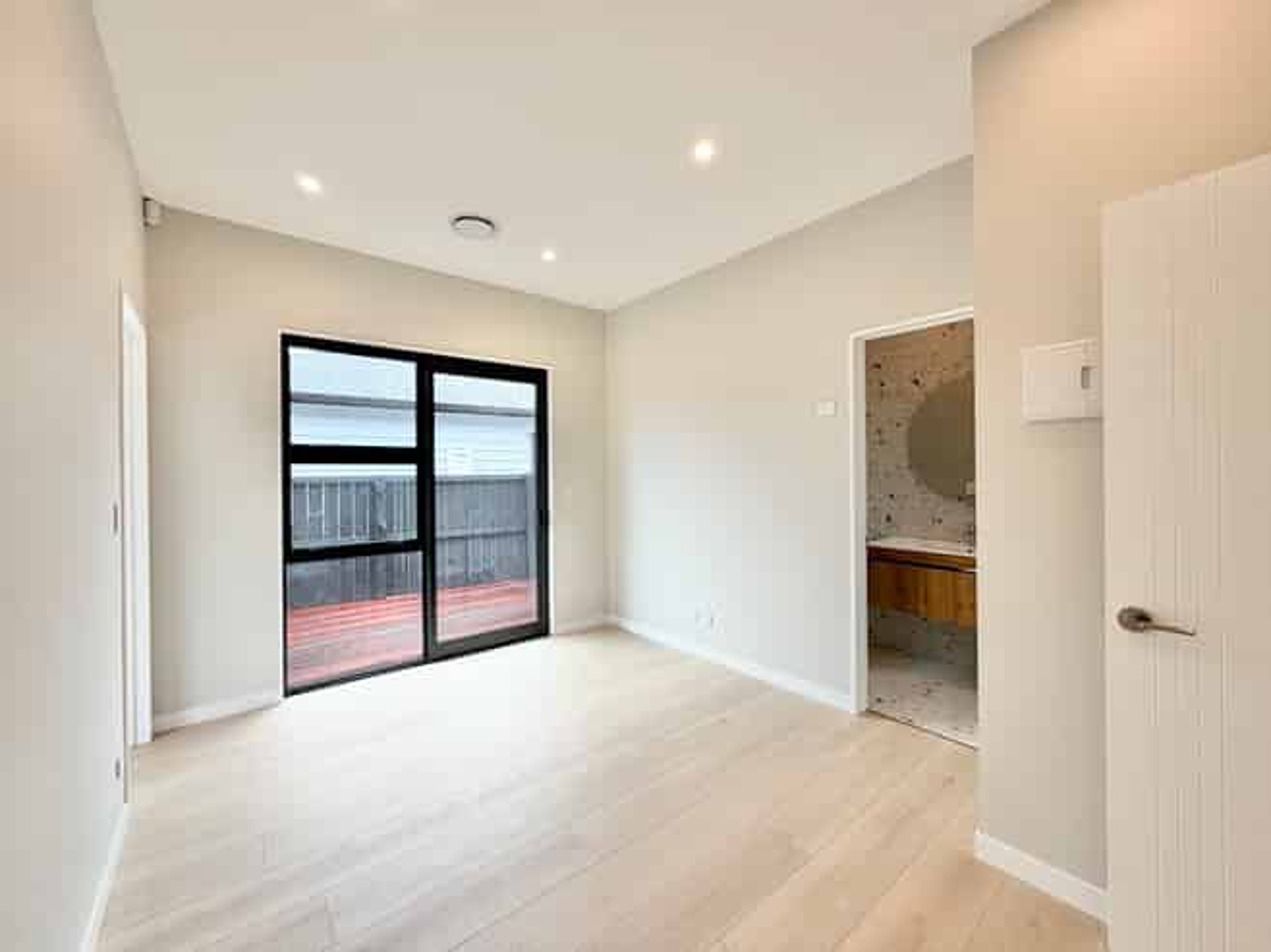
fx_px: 514
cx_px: 636
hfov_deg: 102.1
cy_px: 476
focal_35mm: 14
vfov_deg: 85.6
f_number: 2.2
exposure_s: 1/121
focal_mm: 2.22
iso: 40
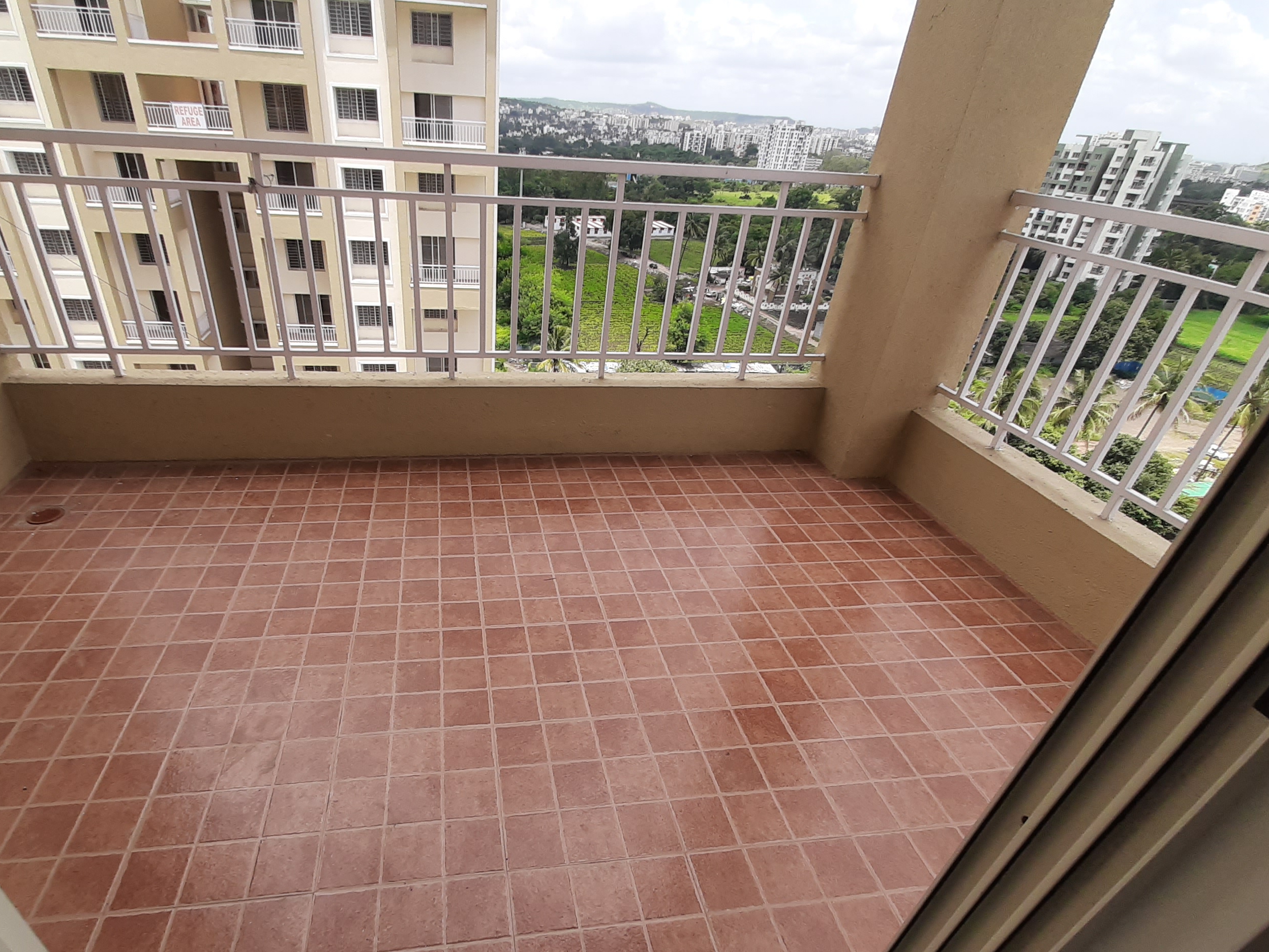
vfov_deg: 74.2
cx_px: 556
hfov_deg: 90.6
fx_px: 623
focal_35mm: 17
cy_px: 549
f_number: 2.2
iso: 40
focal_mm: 1.42
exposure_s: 1/617
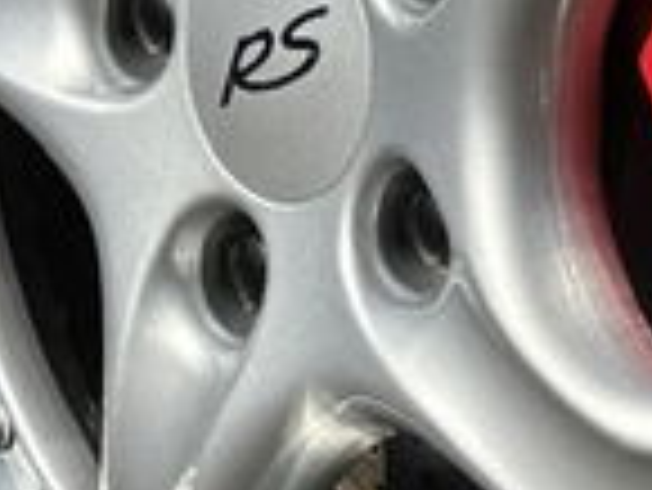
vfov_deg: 2.7
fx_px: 10274
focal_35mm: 545
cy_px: 283
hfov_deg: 3.6
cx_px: 450
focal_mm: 9
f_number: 2.8
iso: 32
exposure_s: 1/815
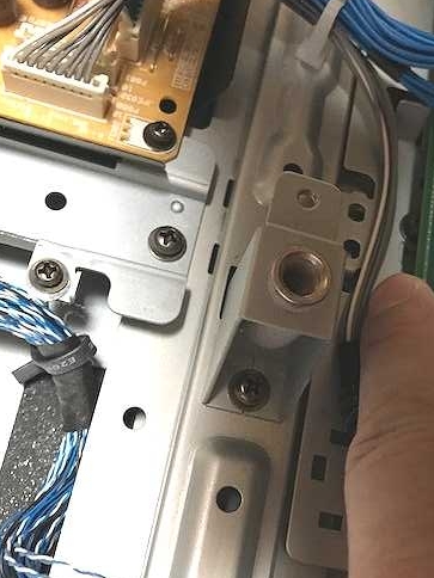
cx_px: 283
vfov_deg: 50.1
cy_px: 299
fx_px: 619
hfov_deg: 38.3
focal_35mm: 37
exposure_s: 1/15
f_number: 1.8
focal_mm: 3.99
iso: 100
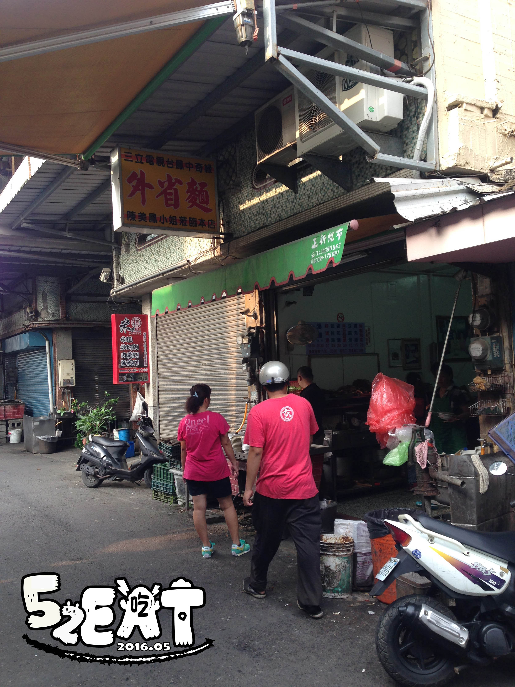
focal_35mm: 33
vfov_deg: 55.4
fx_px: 655
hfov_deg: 42.9
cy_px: 344
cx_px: 258
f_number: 2.4
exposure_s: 1/120
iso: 50
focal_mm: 4.12
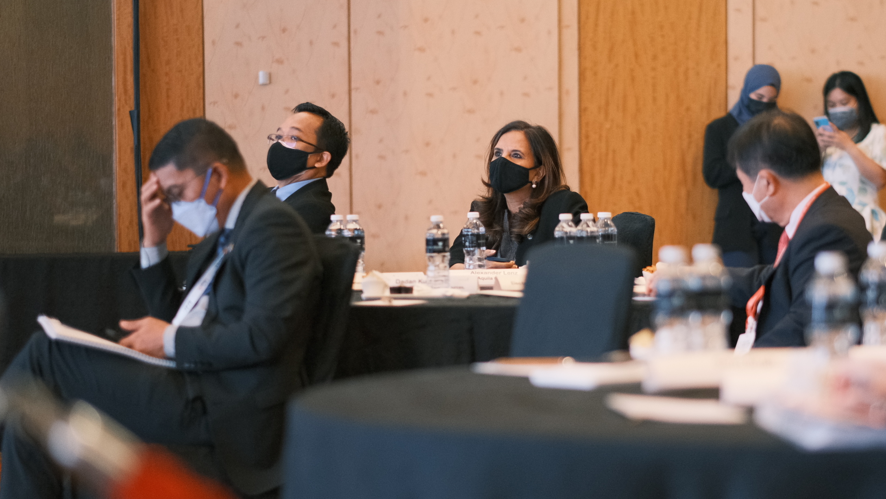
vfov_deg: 9.6
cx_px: 585
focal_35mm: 126
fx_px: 2960
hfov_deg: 17.0
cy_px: 323
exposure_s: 1/250
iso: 1600
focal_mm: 56
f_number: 1.2
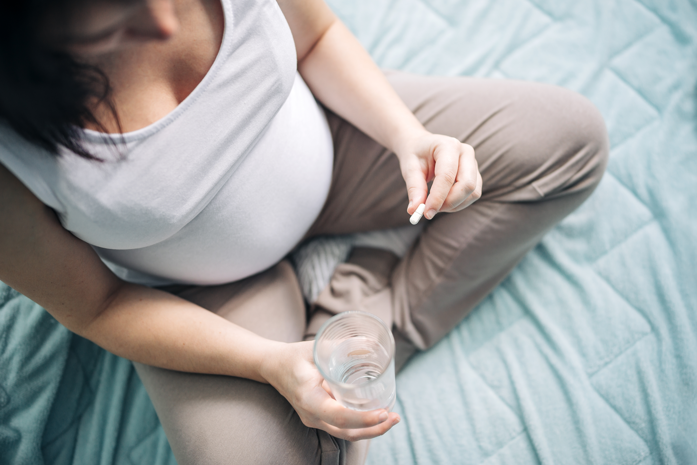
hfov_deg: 54.4
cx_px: 348
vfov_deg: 37.9
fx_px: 678
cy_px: 232
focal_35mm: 35
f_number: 1.4
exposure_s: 1/100
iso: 320
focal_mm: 35
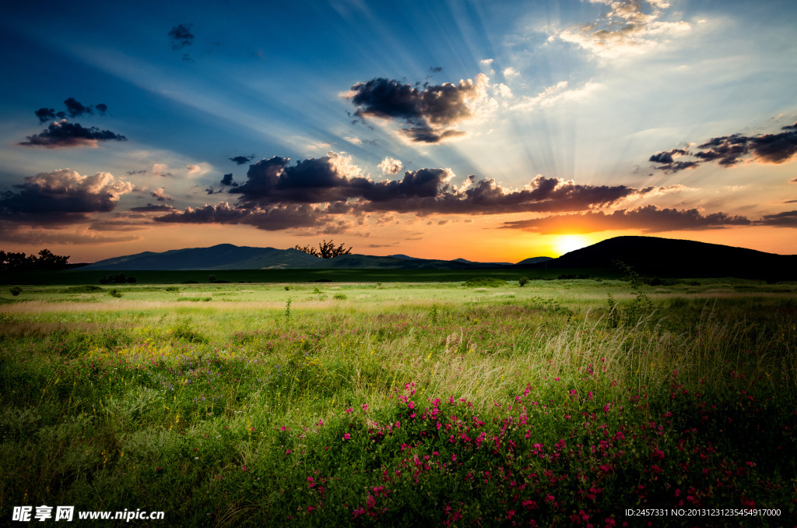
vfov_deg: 47.7
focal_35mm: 27
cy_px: 264
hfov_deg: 67.5
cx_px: 398
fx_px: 596
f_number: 7.1
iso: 100
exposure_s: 1/400
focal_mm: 18
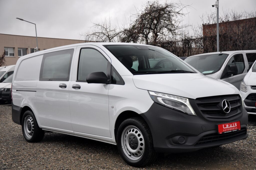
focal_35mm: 48
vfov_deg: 28.0
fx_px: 341
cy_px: 85
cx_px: 128
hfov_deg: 41.2
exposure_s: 1/100
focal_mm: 32
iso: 500
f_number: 5
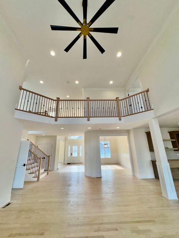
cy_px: 119
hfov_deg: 85.7
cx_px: 90
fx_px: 97
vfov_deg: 102.1
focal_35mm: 14
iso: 32
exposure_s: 1/515
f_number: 2.2
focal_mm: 2.22
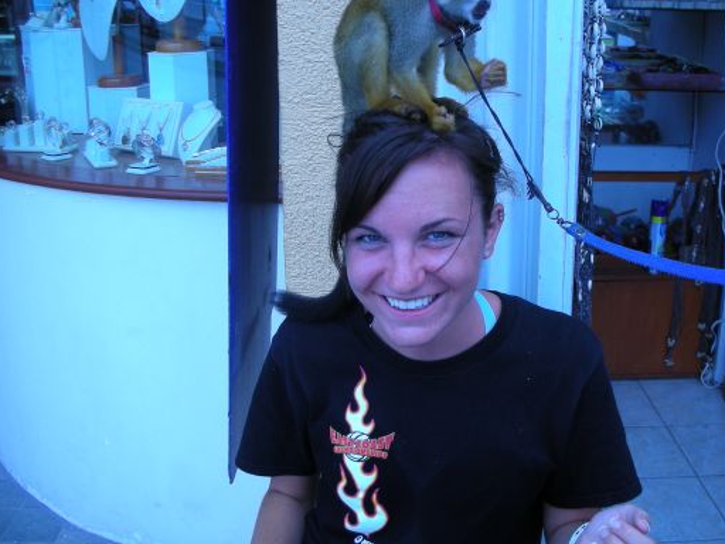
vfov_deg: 34.3
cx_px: 404
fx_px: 880
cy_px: 236
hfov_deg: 44.7
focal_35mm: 42
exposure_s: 1/288
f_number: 2.8
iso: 50
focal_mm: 5.8
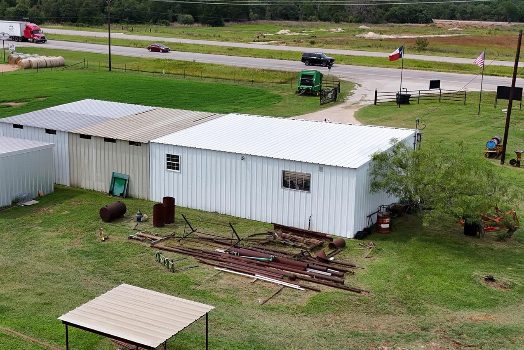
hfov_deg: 62.3
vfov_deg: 45.0
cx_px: 182
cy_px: 175
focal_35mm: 29
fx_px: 422
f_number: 7.1
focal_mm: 18
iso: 160
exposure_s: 3.2
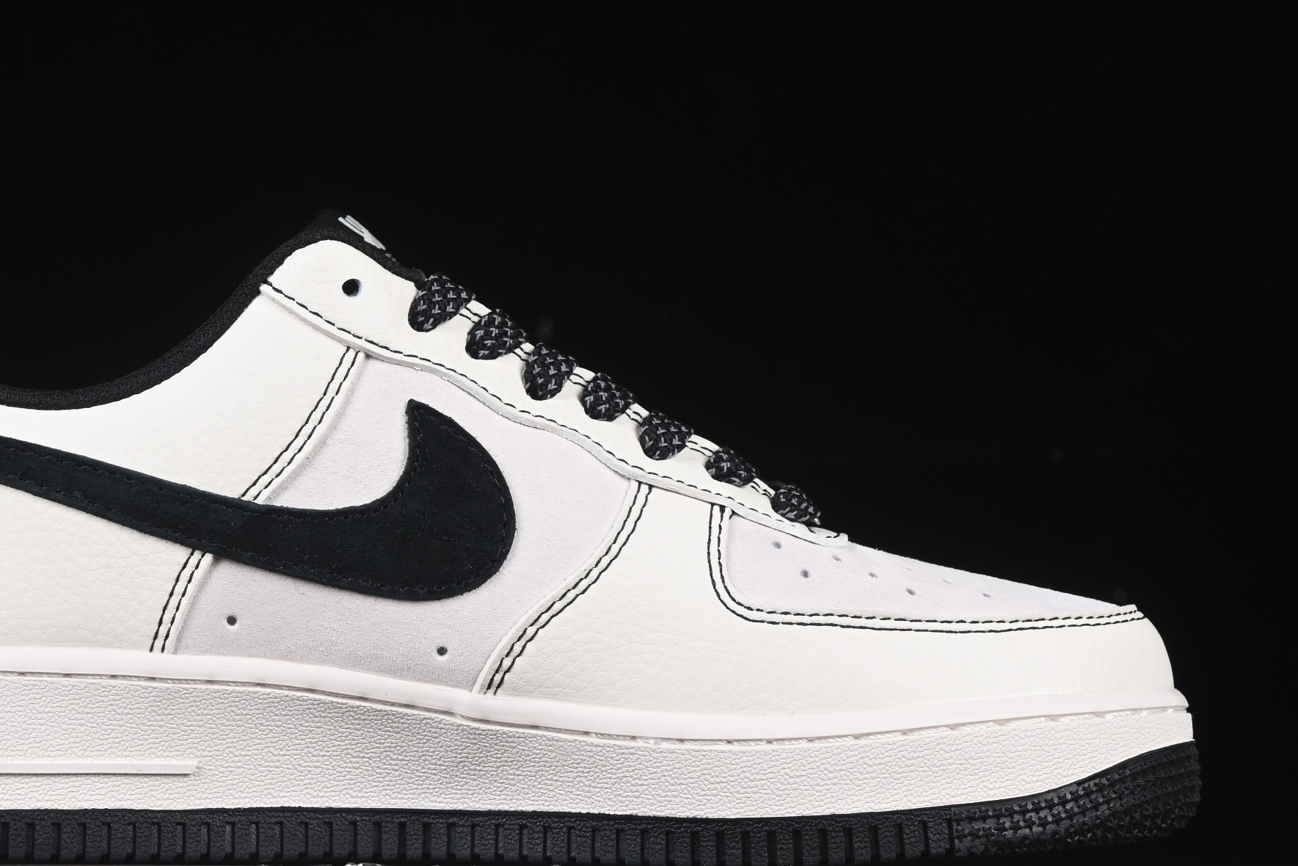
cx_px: 479
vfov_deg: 11.6
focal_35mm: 118
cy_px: 445
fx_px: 4255
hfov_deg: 17.3
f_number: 8
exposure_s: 1/80
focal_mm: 50
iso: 160
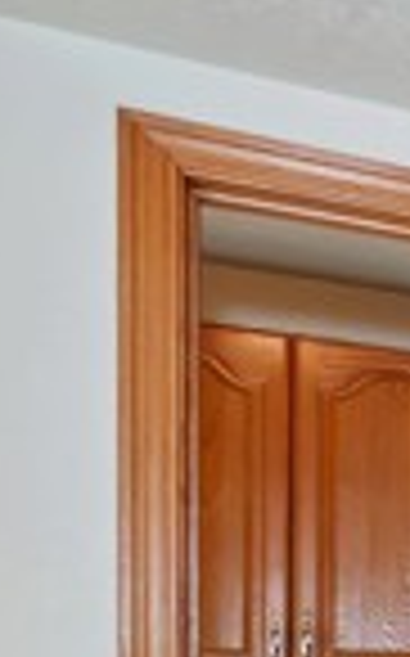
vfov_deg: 28.3
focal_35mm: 67
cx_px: 1298
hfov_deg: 10.7
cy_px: 695
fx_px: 1200
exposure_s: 1/30
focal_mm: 10
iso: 400
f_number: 8
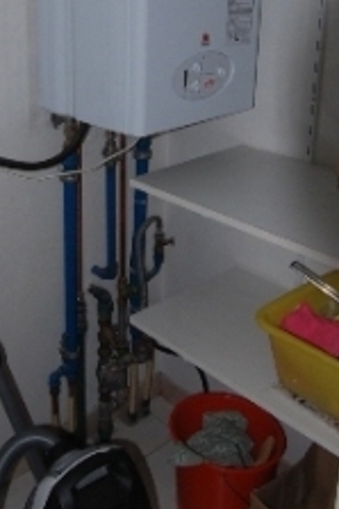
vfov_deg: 43.9
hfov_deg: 30.3
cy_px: 125
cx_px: 61
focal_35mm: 43
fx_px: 608
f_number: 3.5
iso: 200
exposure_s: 1/60
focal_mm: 10
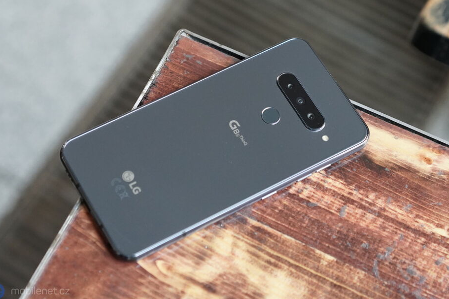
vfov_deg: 23.4
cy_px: 148
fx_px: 723
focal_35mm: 58
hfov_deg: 34.5
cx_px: 219
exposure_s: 1/800
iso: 4000
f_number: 3.5
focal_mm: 55
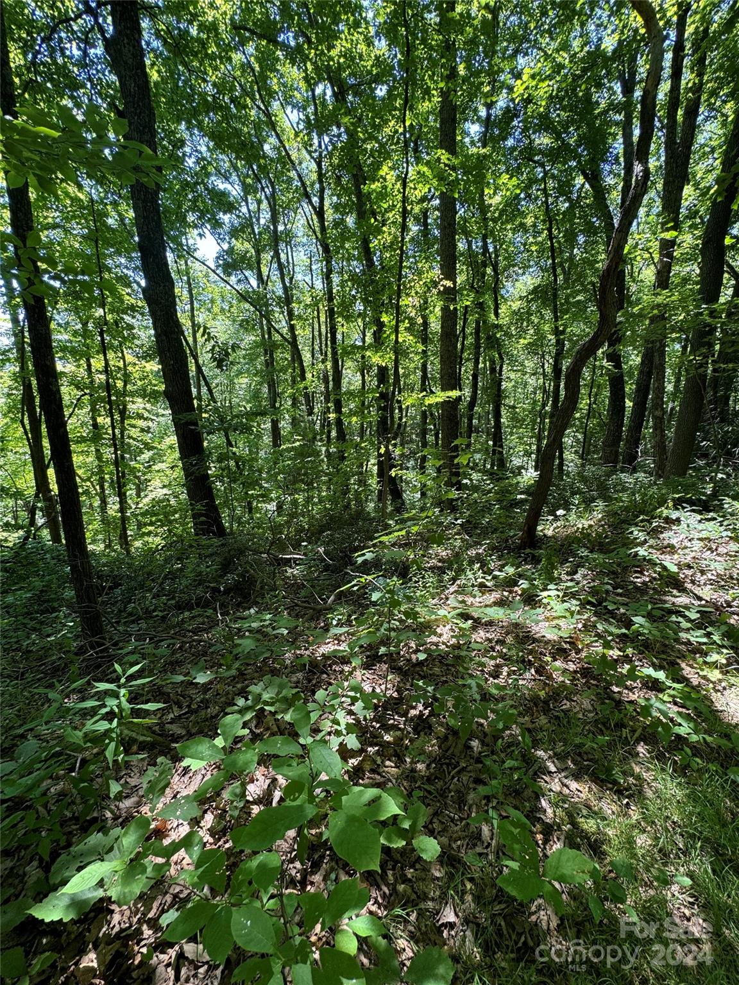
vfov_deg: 102.1
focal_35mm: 14
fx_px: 399
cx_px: 370
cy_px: 492
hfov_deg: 85.7
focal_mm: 2.22
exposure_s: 1/99
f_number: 2.2
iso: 80
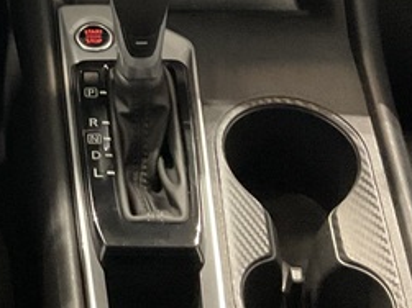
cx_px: -10
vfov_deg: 12.6
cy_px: -174
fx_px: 1320
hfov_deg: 17.3
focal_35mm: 111
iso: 320
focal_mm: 3
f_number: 1.8
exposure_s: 1/25
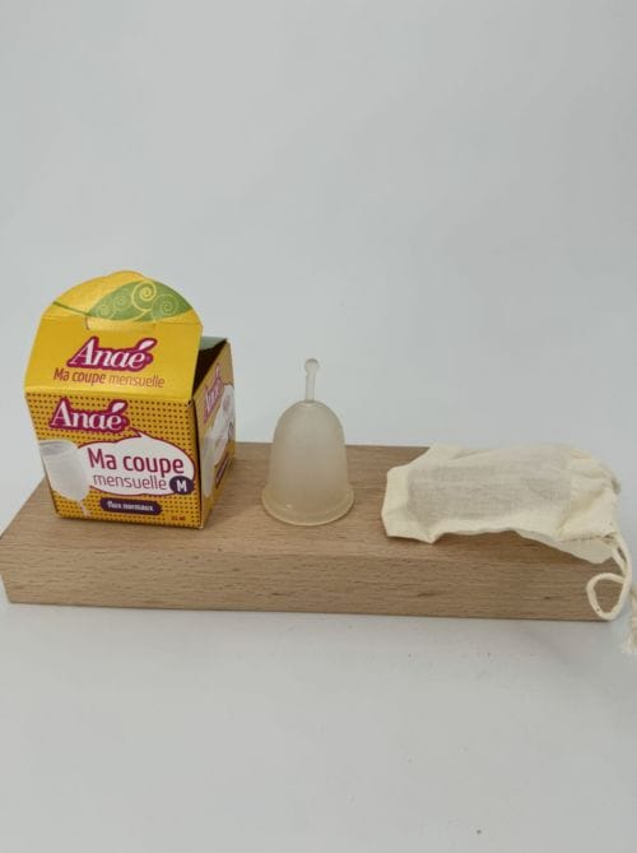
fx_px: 590
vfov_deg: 71.7
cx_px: 318
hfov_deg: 56.7
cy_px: 426
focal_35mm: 24
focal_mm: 6.76
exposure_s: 1/2506
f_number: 1.78
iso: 80
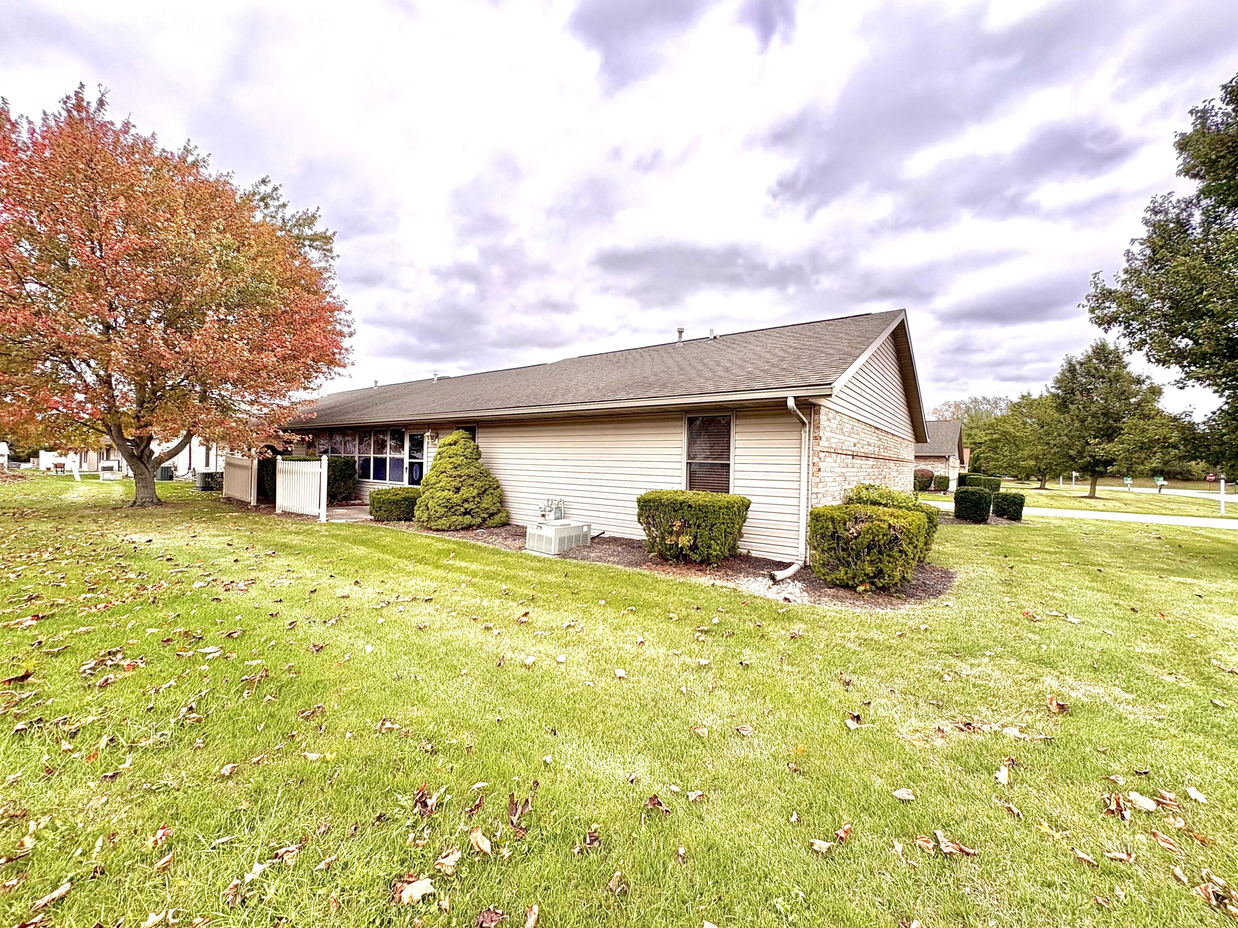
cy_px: 464
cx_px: 619
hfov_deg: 102.1
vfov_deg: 85.7
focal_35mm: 14
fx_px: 501
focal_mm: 2.22
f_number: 2.2
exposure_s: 1/479
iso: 40
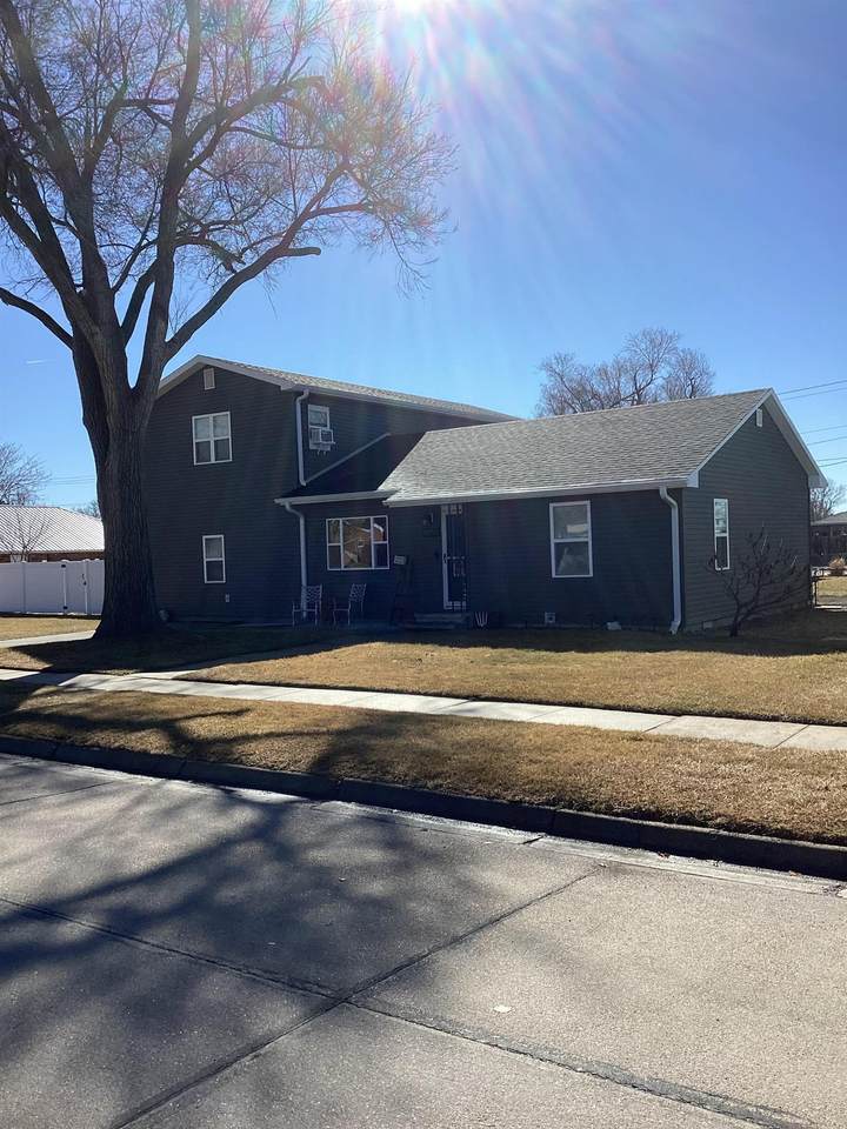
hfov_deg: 45.4
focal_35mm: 31
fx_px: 1011
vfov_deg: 58.4
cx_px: 424
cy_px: 564
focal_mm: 3.3
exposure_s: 1/1942
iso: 25
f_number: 2.4
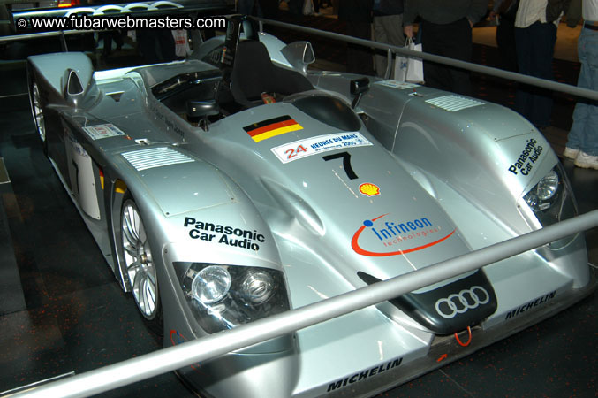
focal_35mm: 36
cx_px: 299
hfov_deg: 53.2
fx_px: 597
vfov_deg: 36.8
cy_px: 199
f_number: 5
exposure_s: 1/90
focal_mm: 24
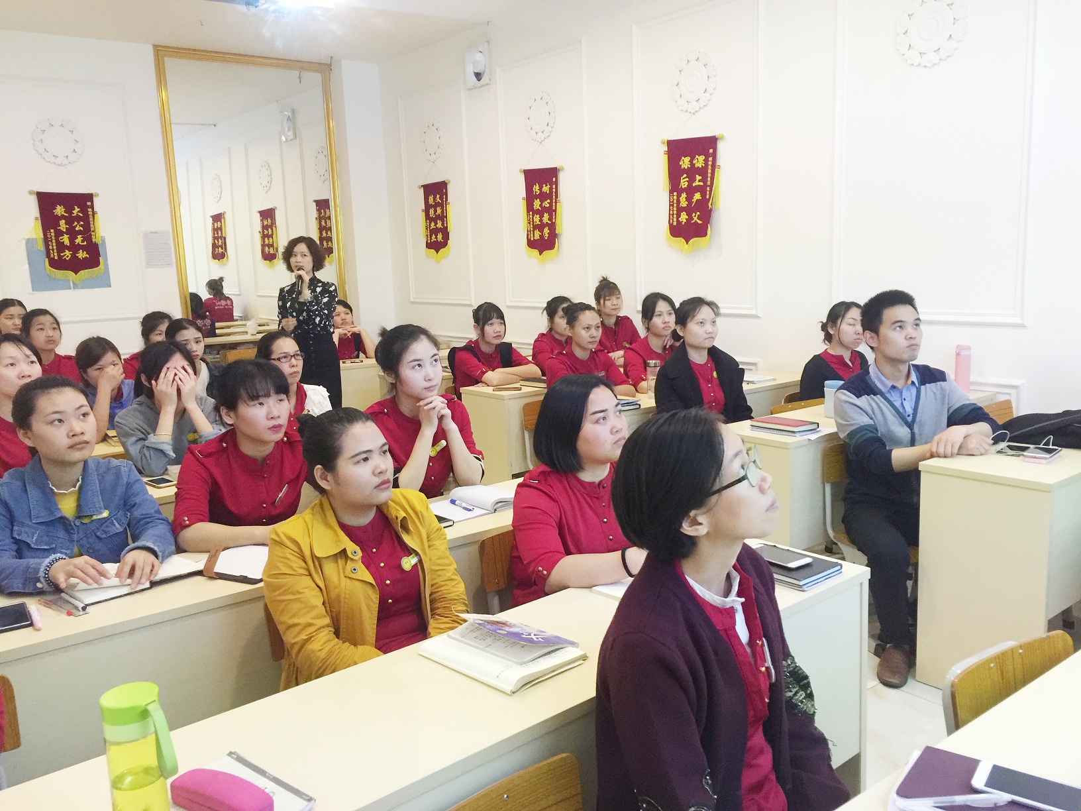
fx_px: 906
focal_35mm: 29
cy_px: 406
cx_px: 540
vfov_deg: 48.2
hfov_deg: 61.7
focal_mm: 4.15
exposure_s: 1/10
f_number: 2.2
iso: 125
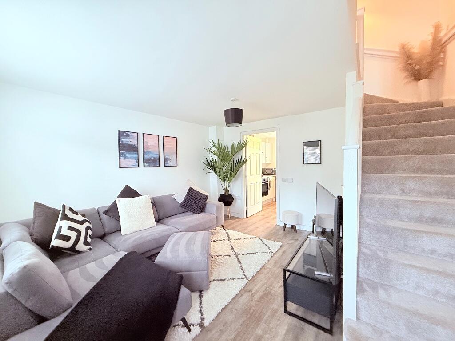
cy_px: 170
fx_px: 184
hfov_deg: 102.1
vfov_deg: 85.7
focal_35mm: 14
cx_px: 228
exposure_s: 1/50
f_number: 2.2
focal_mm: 2.22
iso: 500
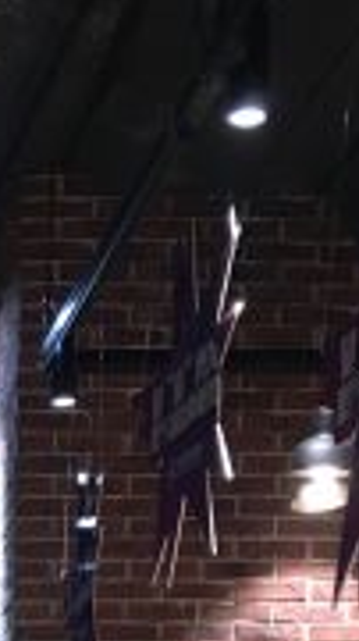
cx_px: -311
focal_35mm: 123
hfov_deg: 9.3
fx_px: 2085
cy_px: 1008
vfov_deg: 15.8
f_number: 2.2
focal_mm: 4.15
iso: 160
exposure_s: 1/33
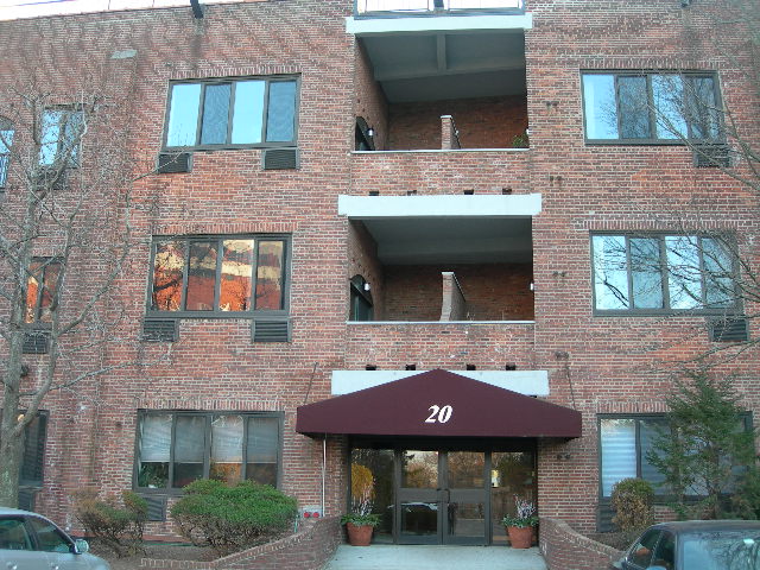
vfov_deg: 37.7
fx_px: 834
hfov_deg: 49.0
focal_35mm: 38
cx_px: 380
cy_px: 285
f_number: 2.8
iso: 50
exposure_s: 1/31.3
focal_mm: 7.8
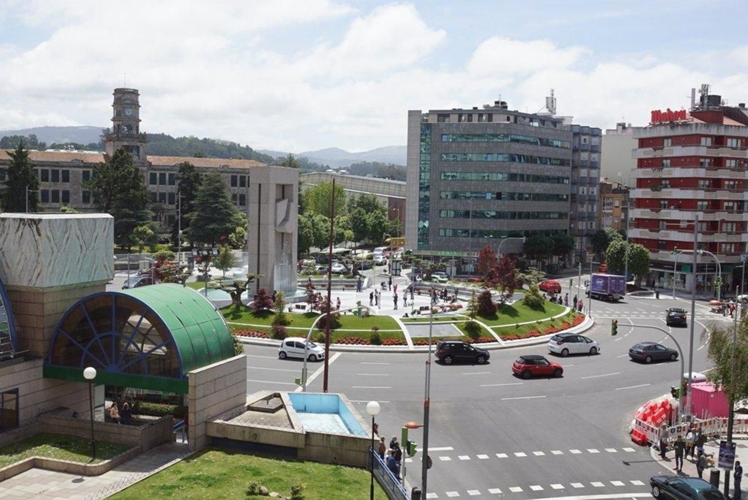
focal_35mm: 39
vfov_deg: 34.3
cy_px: 250
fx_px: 811
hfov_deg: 49.5
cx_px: 374
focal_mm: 26
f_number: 8
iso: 100
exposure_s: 1/250
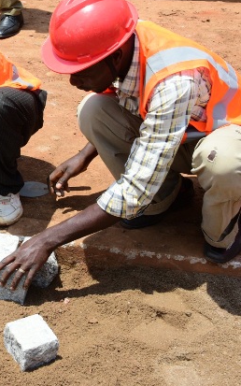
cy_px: 150
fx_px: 757
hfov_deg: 17.4
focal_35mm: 72
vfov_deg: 28.5
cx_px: -28
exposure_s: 1/200
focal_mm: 38
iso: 320
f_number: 13
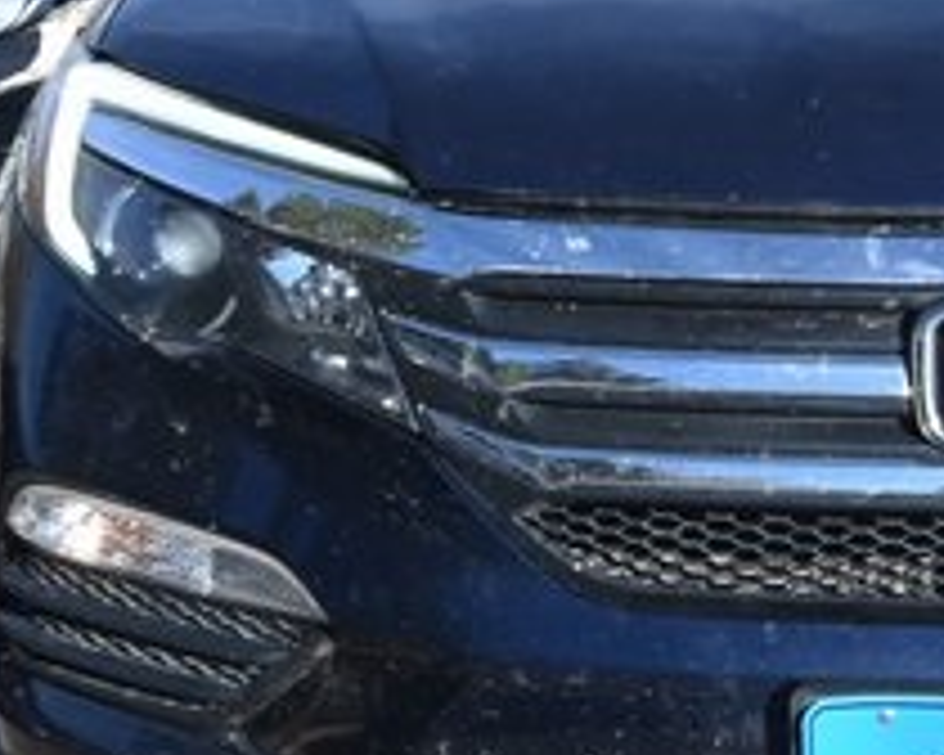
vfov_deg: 15.4
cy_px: 229
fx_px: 2794
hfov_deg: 18.6
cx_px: 975
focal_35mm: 100
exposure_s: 1/30
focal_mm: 35
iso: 220
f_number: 22
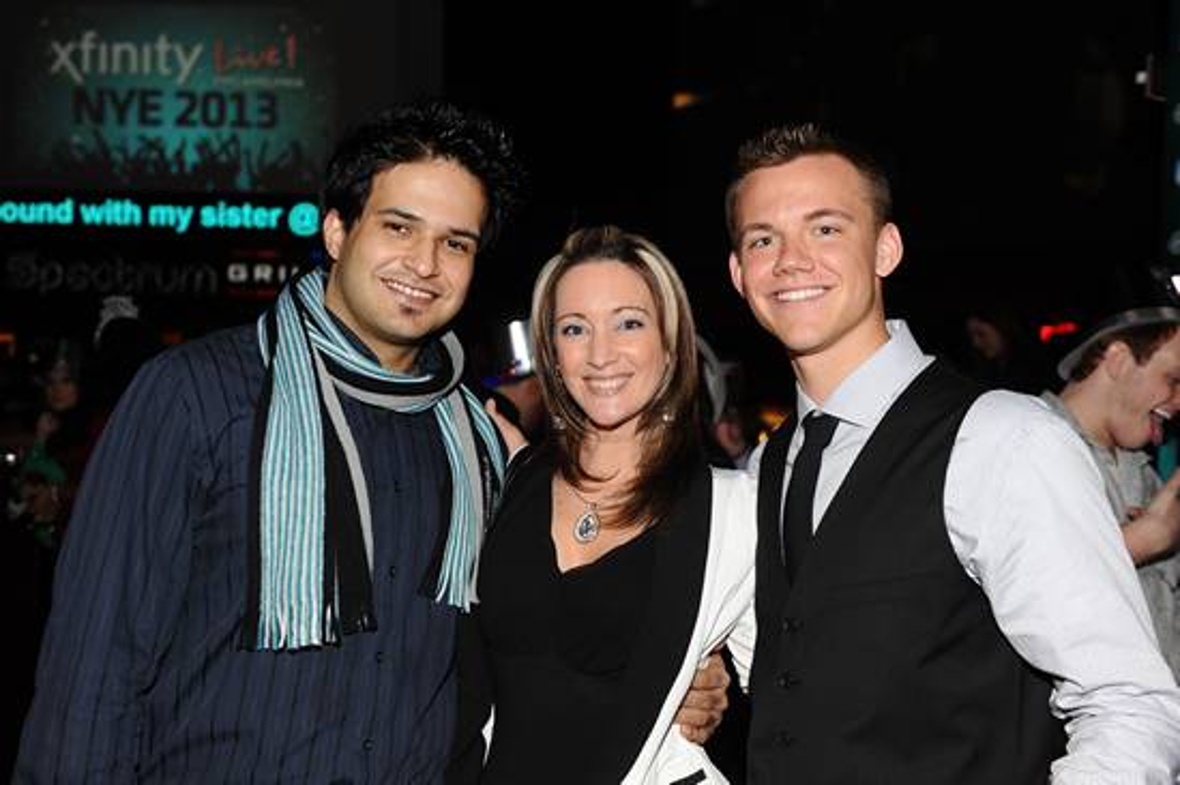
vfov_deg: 28.0
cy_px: 392
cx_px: 590
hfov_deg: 41.1
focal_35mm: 48
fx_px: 1572
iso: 1100
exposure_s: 1/250
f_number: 4.8
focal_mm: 48
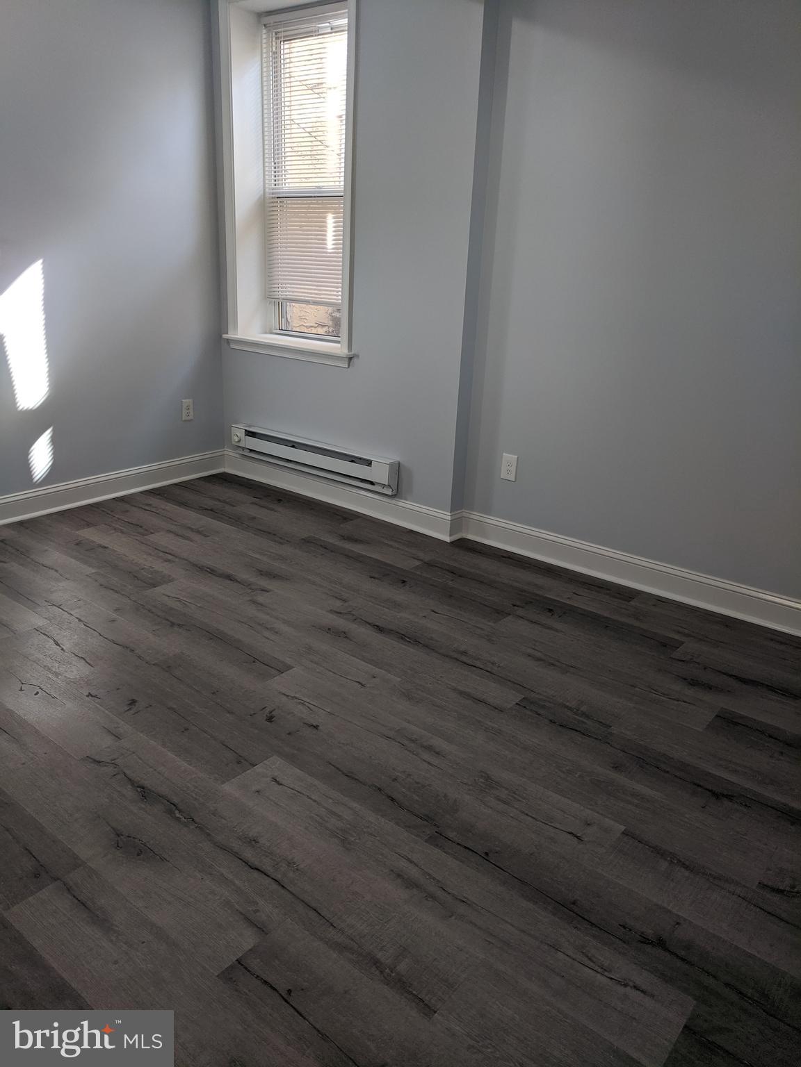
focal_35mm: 26
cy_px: 534
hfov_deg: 53.1
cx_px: 400
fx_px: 802
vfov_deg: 67.3
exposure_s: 1/120
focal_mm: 4.67
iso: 109
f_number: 2
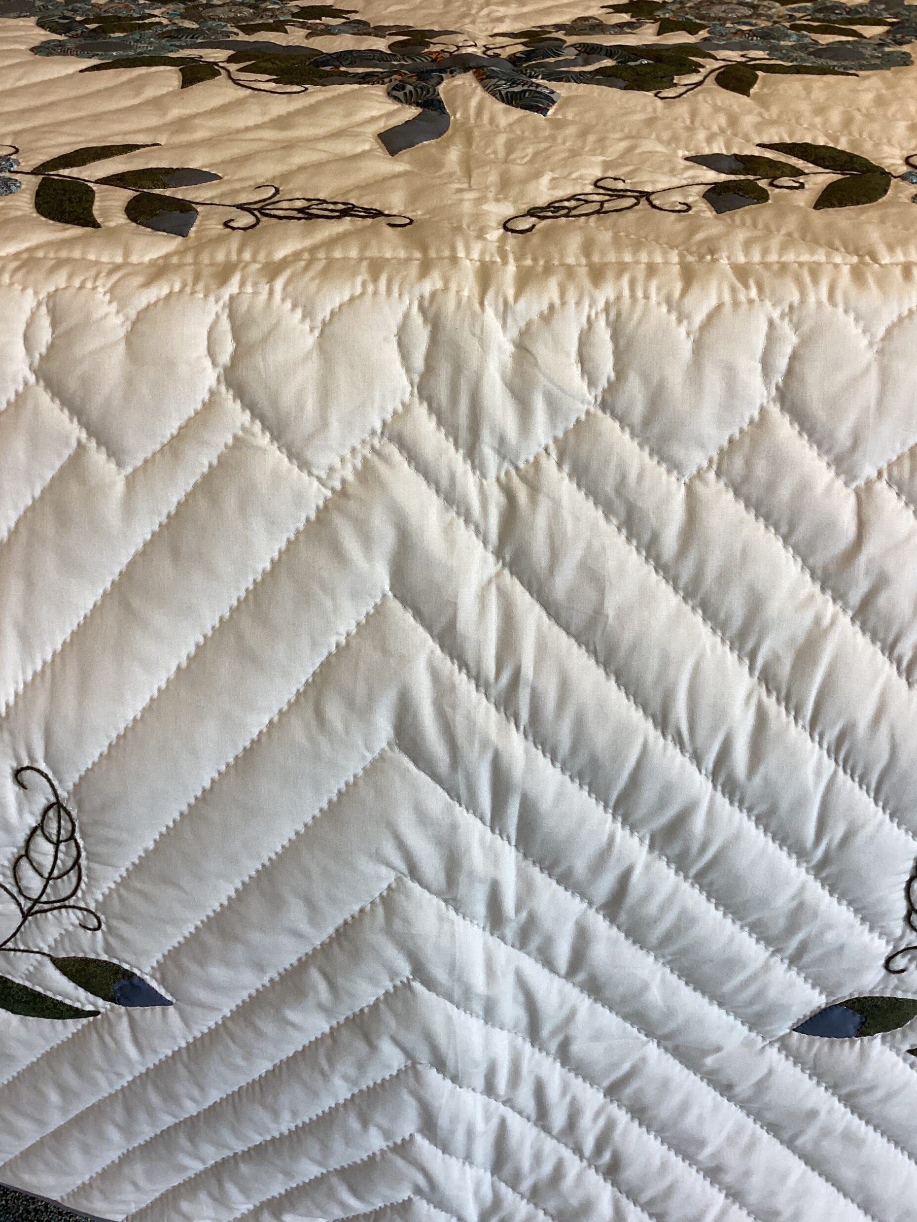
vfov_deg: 56.8
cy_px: 614
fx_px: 1130
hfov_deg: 44.2
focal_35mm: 32
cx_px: 466
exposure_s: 1/120
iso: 50
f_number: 2.4
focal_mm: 3.3
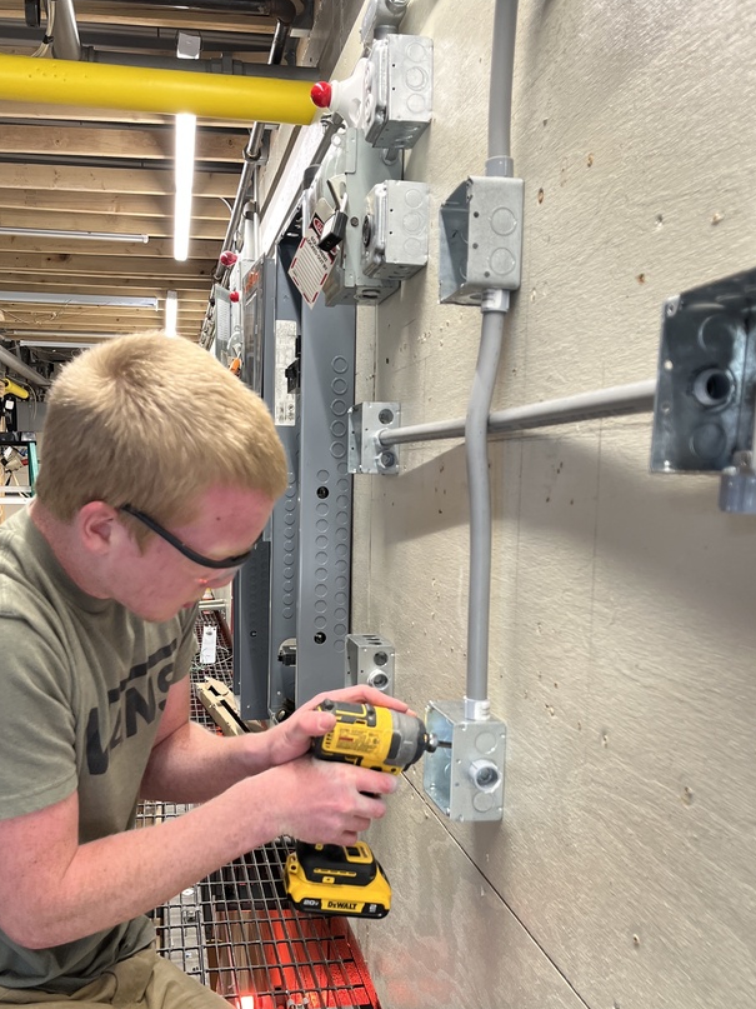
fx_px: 961
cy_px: 588
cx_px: 334
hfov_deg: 42.9
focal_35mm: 33
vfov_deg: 55.1
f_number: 1.6
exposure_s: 1/120
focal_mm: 5.1
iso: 125
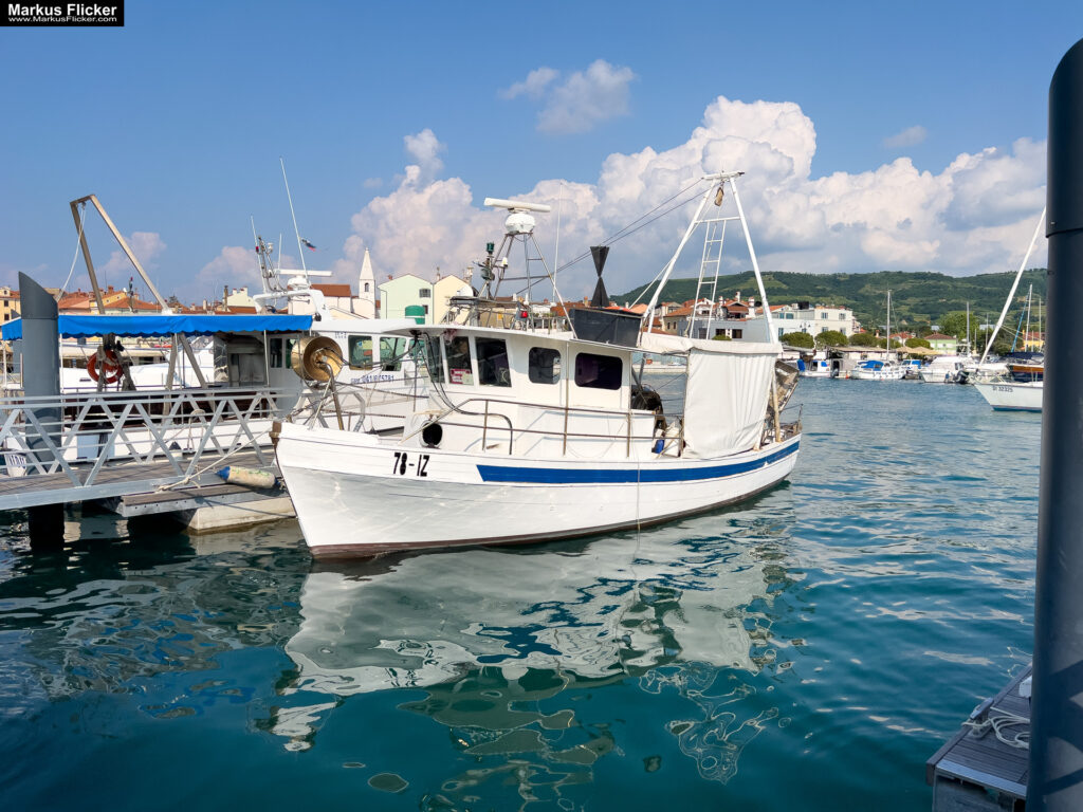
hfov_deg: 67.3
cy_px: 406
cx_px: 542
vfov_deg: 53.1
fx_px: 813
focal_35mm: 26
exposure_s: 1/8700
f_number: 1.5
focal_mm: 5.7
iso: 50
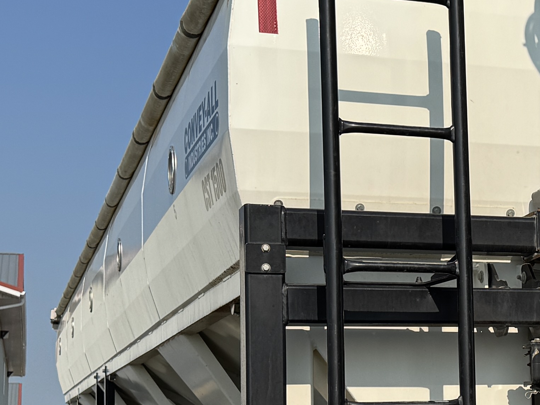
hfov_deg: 20.8
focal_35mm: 90
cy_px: 321
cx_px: 587
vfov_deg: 16.3
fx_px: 1404
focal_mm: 6.76
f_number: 1.78
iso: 80
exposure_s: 1/6410
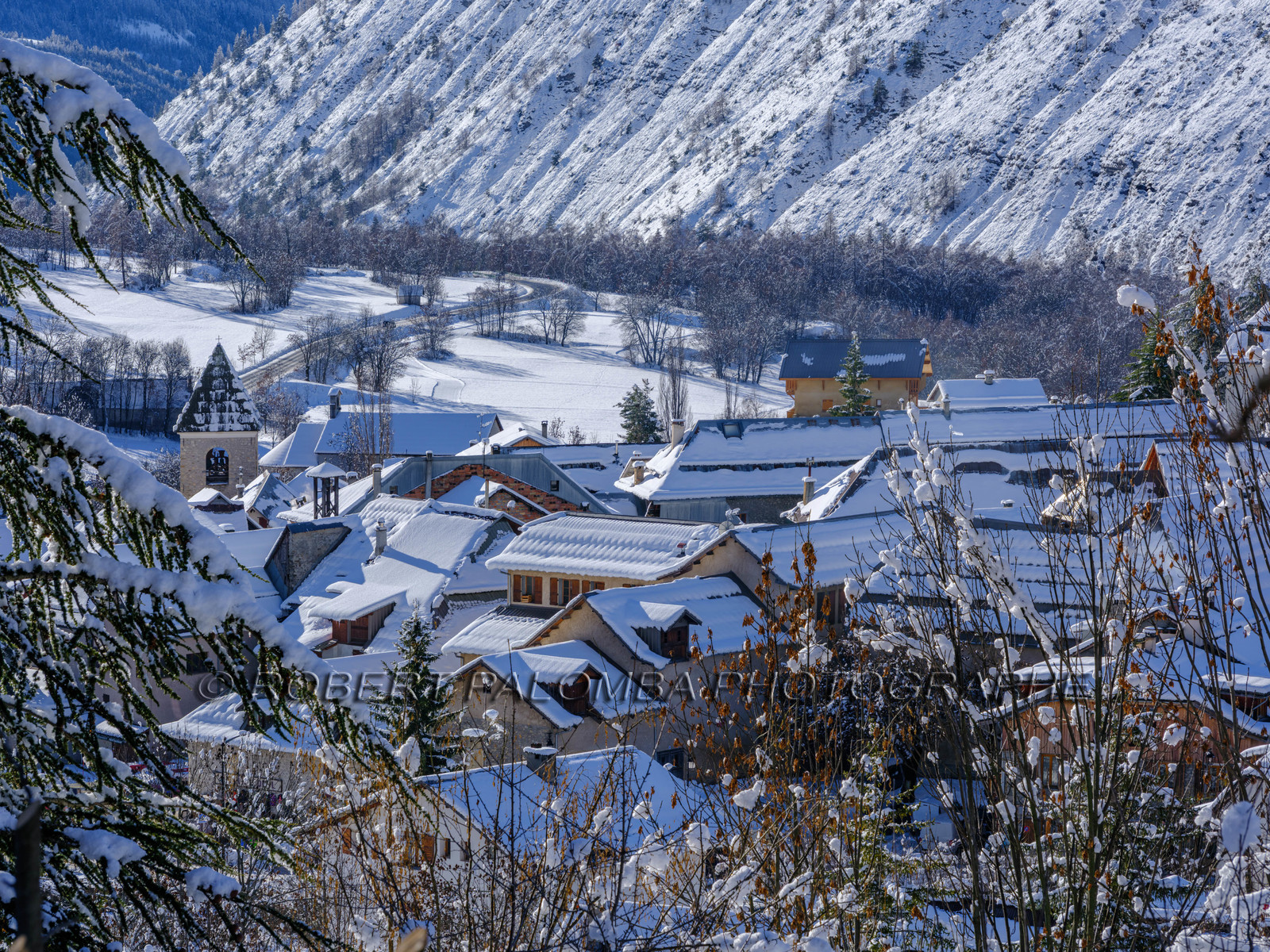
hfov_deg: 16.3
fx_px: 4439
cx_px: 635
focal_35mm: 121
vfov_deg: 12.2
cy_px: 476
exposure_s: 1/200
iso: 320
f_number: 16
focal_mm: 153.2
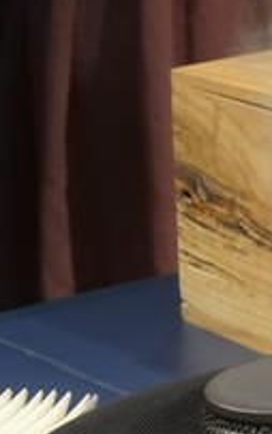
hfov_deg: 4.1
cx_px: 1491
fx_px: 3236
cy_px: -344
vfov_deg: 7.5
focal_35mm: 273
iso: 800
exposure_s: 1/15
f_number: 6.3
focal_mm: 34
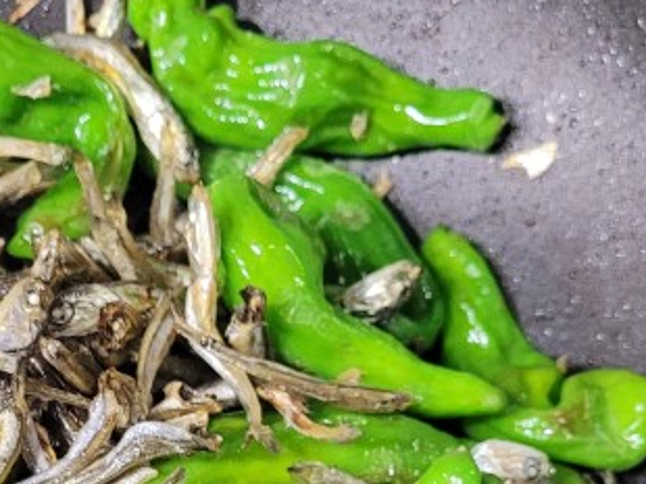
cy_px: 651
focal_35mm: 86
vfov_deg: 16.1
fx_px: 1604
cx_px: 56
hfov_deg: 22.2
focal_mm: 5.4
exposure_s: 1/40
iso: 640
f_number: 1.8
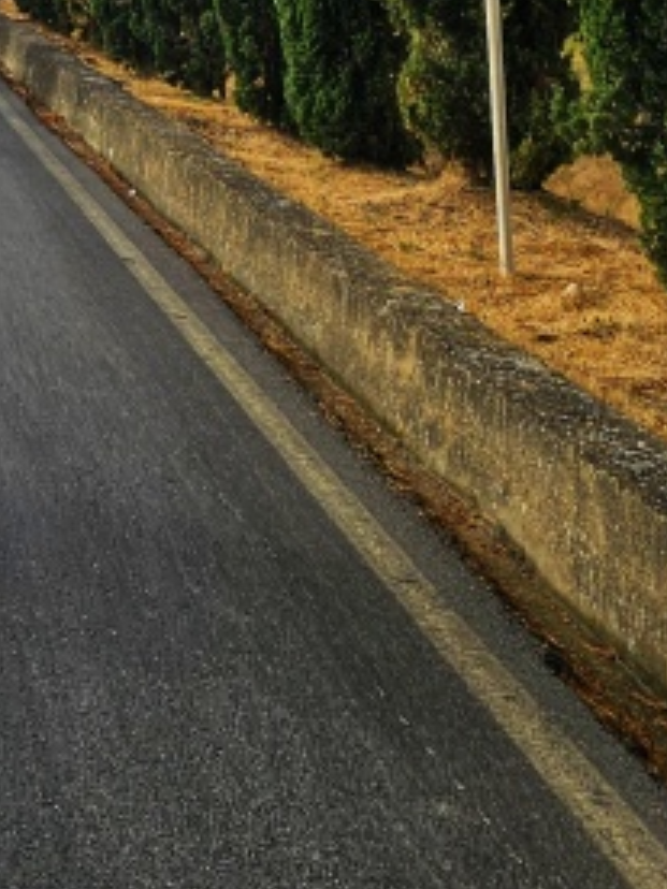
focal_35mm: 80
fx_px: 2055
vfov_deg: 20.9
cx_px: -290
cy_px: -428
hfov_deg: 16.9
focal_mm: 6.3
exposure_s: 1/1195
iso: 10
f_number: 1.7
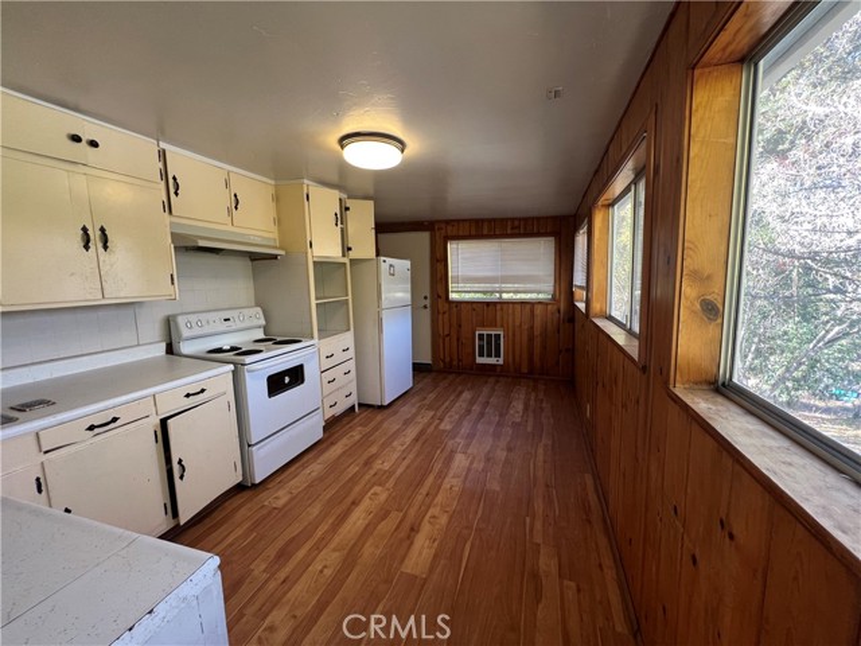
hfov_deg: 106.2
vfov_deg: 89.9
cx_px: 430
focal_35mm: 13
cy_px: 323
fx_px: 323
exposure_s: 1/99
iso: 125
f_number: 1.8
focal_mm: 1.57
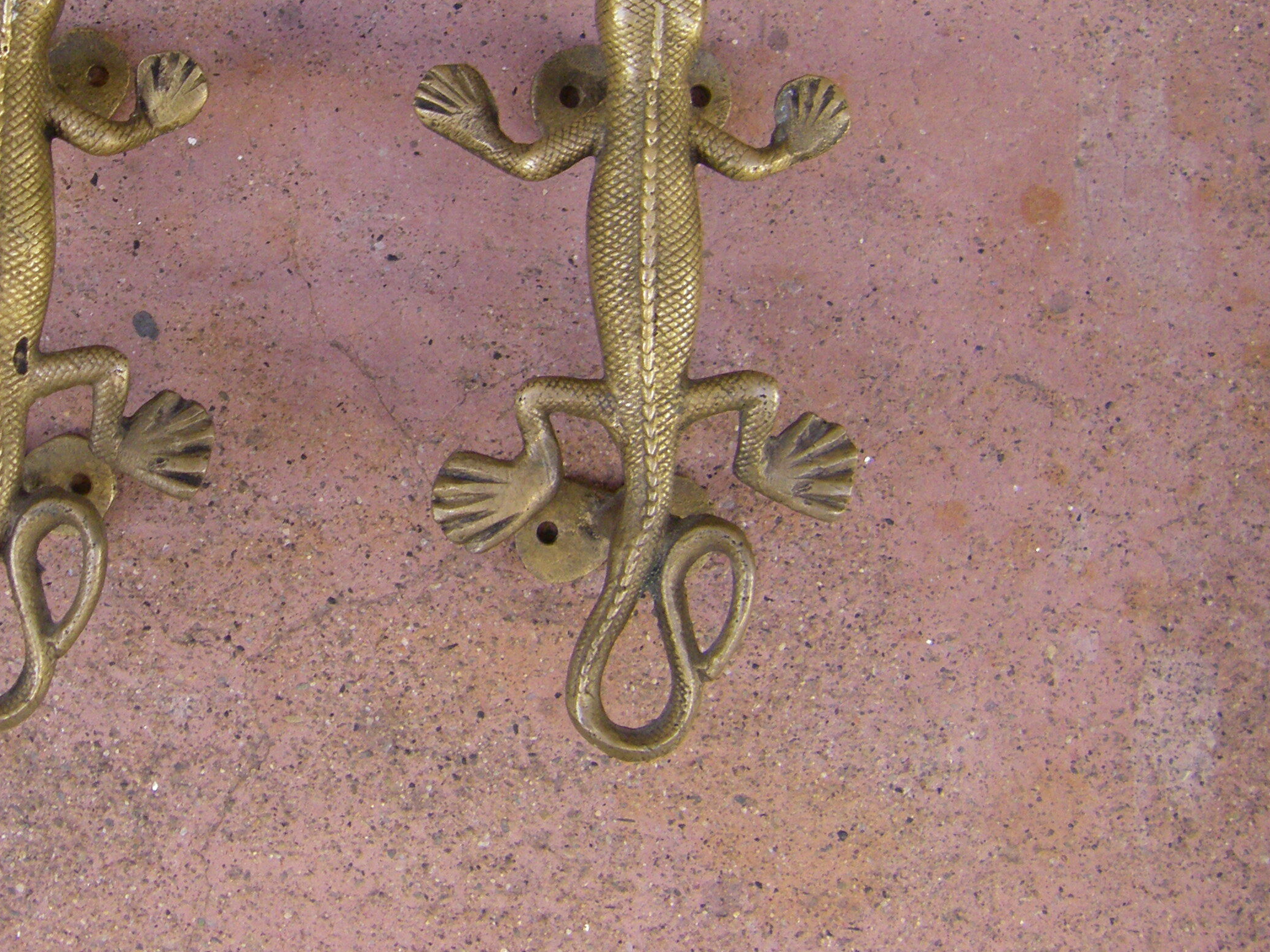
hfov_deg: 31.6
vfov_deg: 24.2
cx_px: 329
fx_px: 2201
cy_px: 268
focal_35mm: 60
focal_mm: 6.3
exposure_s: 1/50
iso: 200
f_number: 3.5
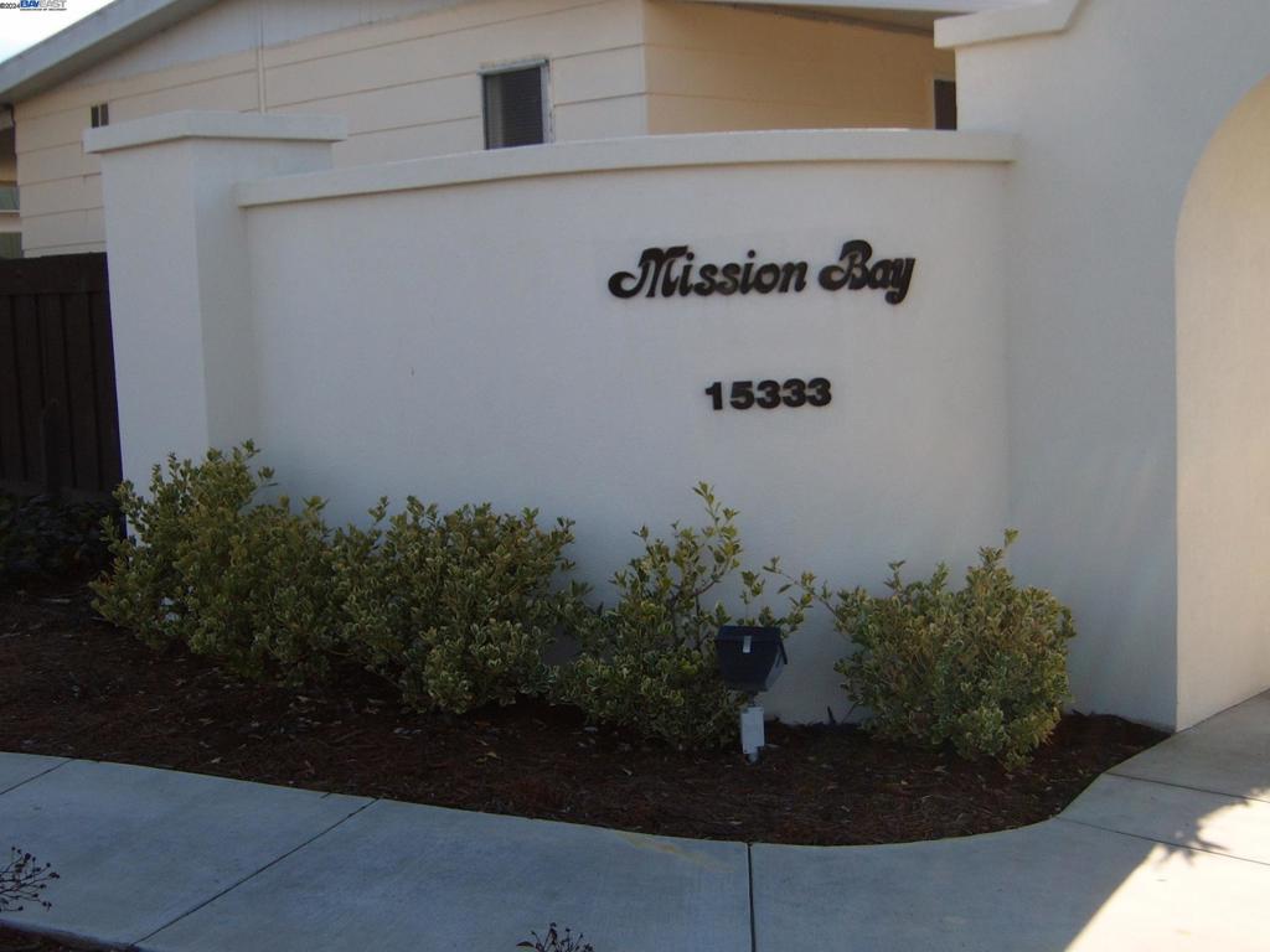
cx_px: 635
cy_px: 476
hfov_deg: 40.4
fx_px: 1724
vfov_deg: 30.9
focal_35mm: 47
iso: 63
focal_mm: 7.8
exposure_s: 1/500
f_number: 3.2
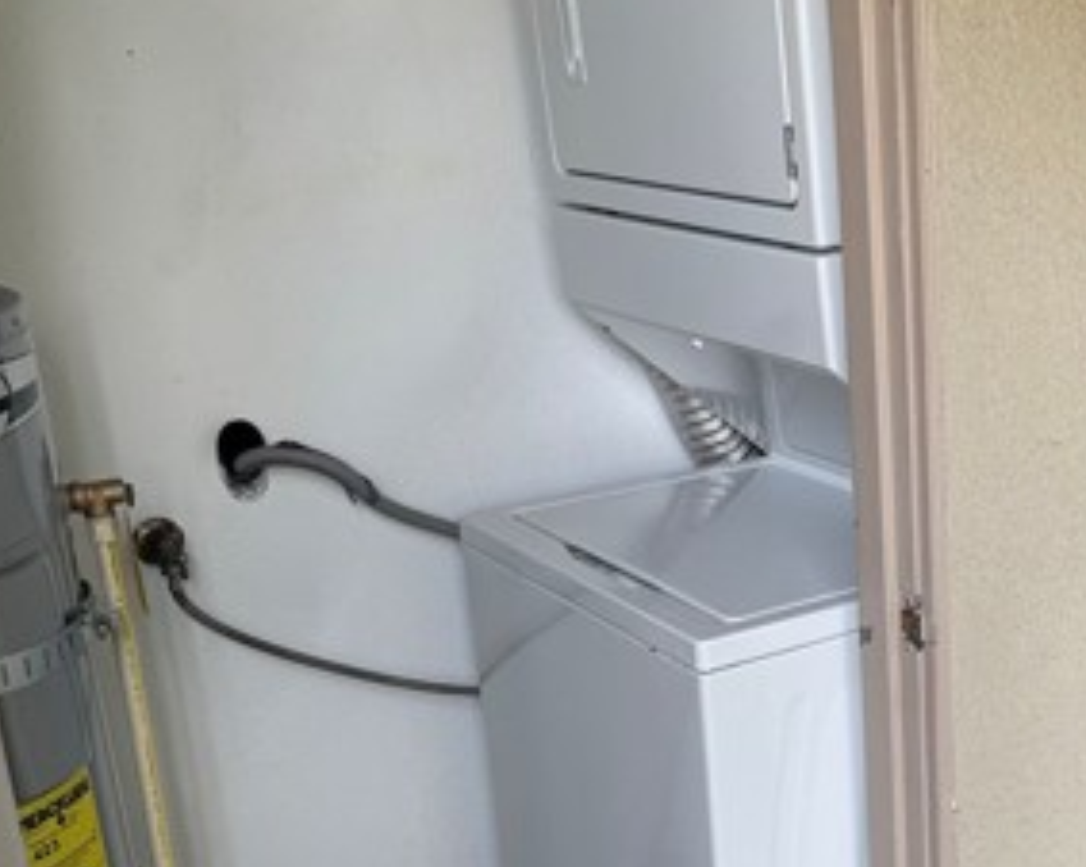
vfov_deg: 28.4
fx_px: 1702
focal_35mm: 53
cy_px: 568
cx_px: 1017
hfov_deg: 33.2
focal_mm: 6.76
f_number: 1.78
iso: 64
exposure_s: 1/199
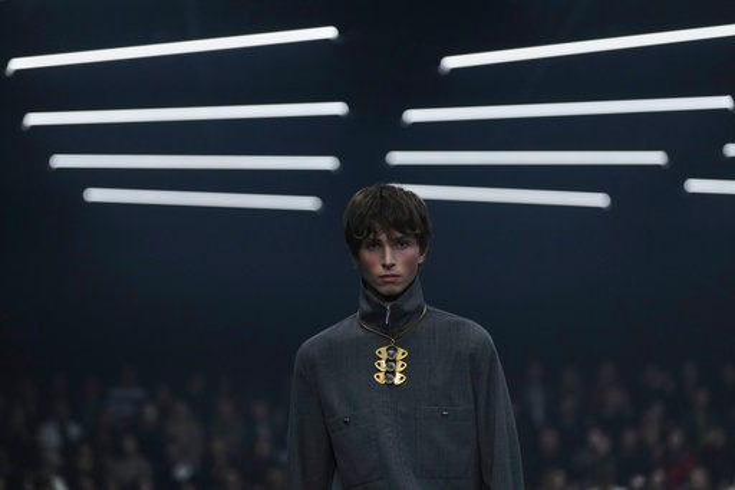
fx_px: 2429
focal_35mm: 119
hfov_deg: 17.2
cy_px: 245
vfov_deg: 11.5
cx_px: 368
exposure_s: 1/640
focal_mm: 119
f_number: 2.8
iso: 1600
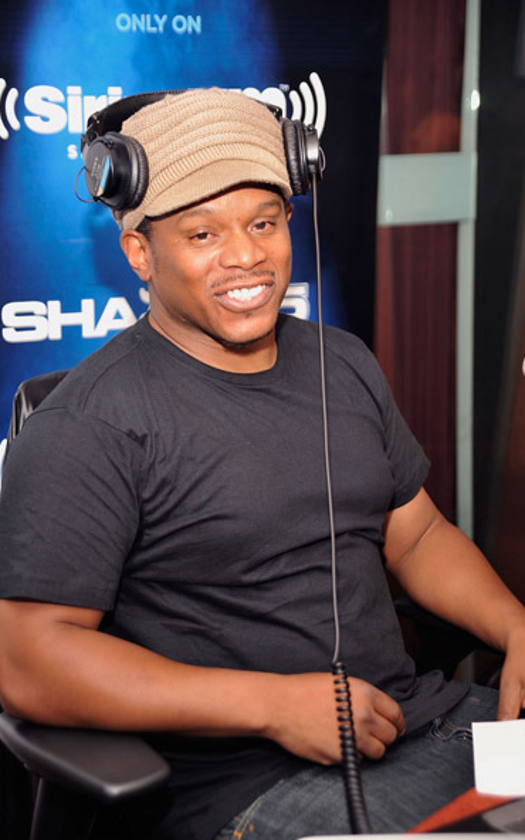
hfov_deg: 20.3
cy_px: 421
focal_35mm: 64
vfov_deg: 32.0
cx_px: 246
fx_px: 1465
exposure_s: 1/125
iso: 400
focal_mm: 62
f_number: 4
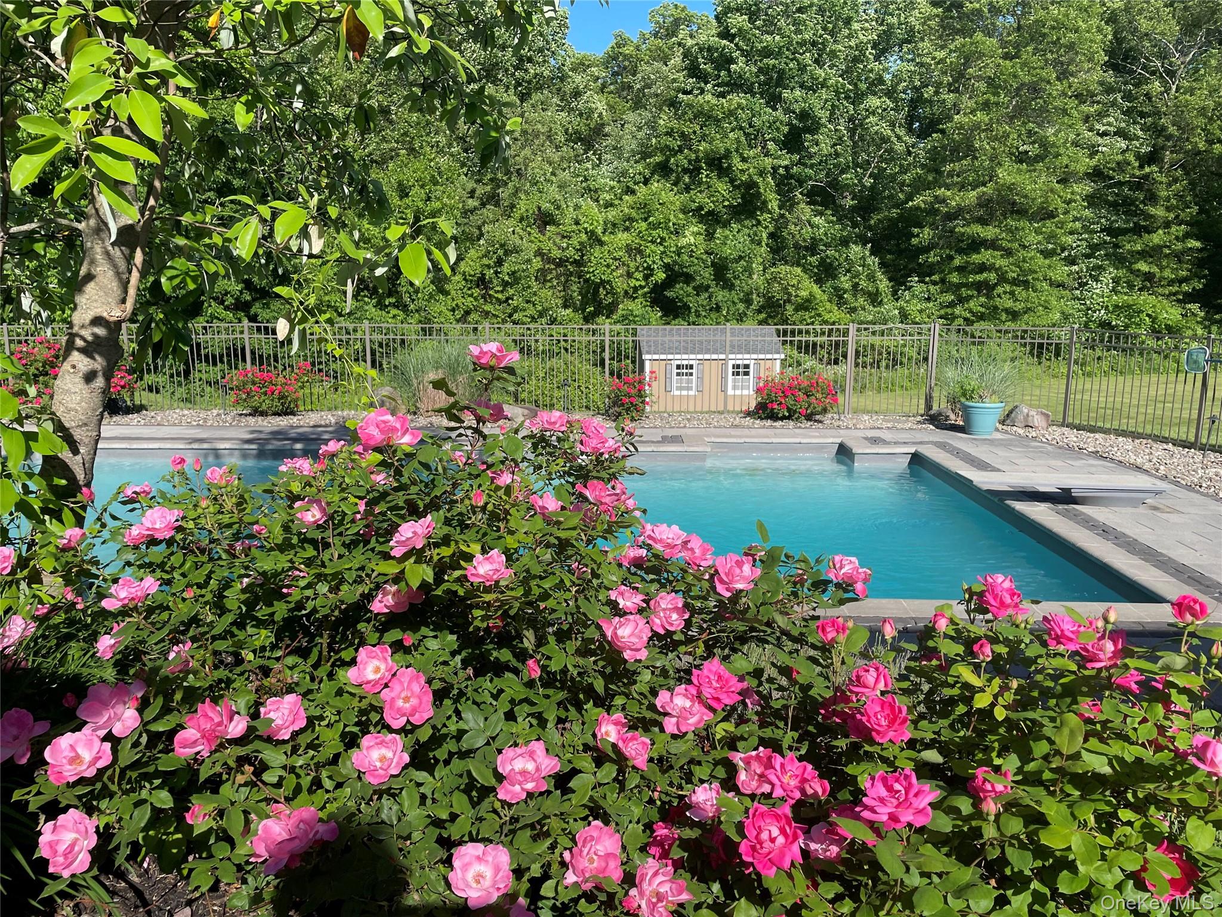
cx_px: 611
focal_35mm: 26
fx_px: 918
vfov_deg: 53.1
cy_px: 458
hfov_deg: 67.3
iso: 32
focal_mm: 4.2
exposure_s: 1/2353
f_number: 1.6
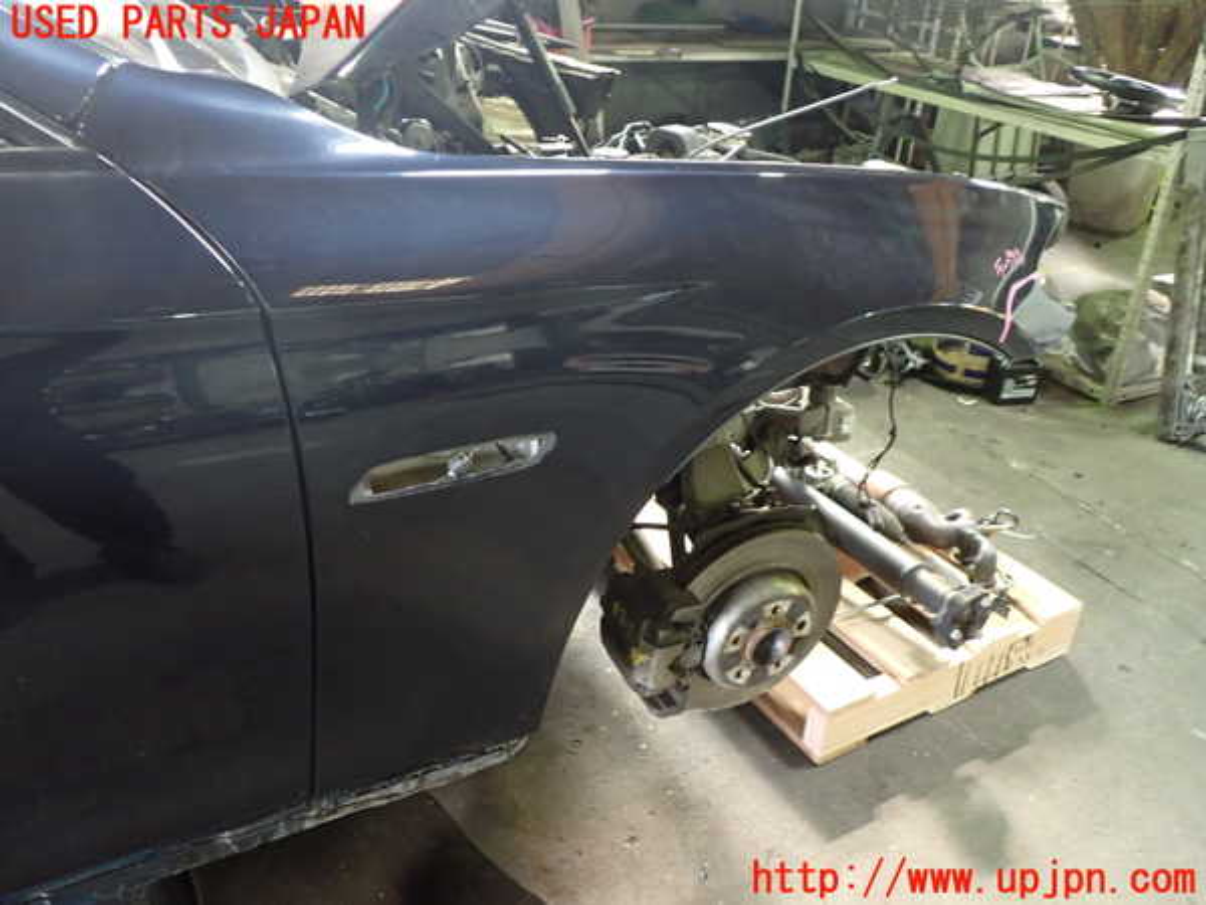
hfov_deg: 60.0
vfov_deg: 46.8
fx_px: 1045
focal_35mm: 30
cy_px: 452
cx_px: 603
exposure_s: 1/30
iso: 640
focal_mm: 5.4
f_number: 2.3
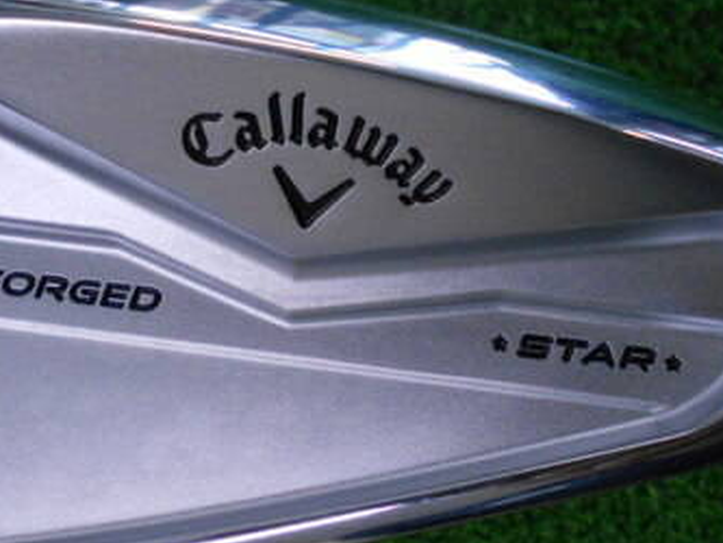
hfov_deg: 38.0
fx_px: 1045
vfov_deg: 29.1
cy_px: 289
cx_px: 293
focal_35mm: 50
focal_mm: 4.6
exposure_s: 1/250
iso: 500
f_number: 3.2
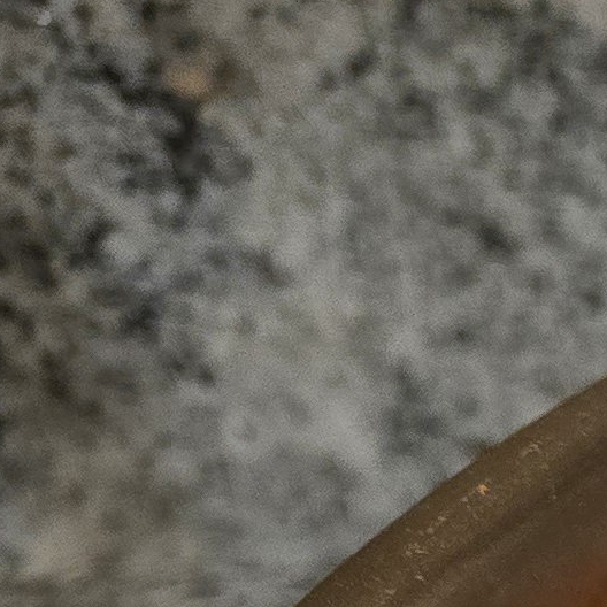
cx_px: 2103
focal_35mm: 154
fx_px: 3055
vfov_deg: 9.7
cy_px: 1552
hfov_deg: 8.5
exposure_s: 1/120
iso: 250
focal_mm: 6.3
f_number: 1.7
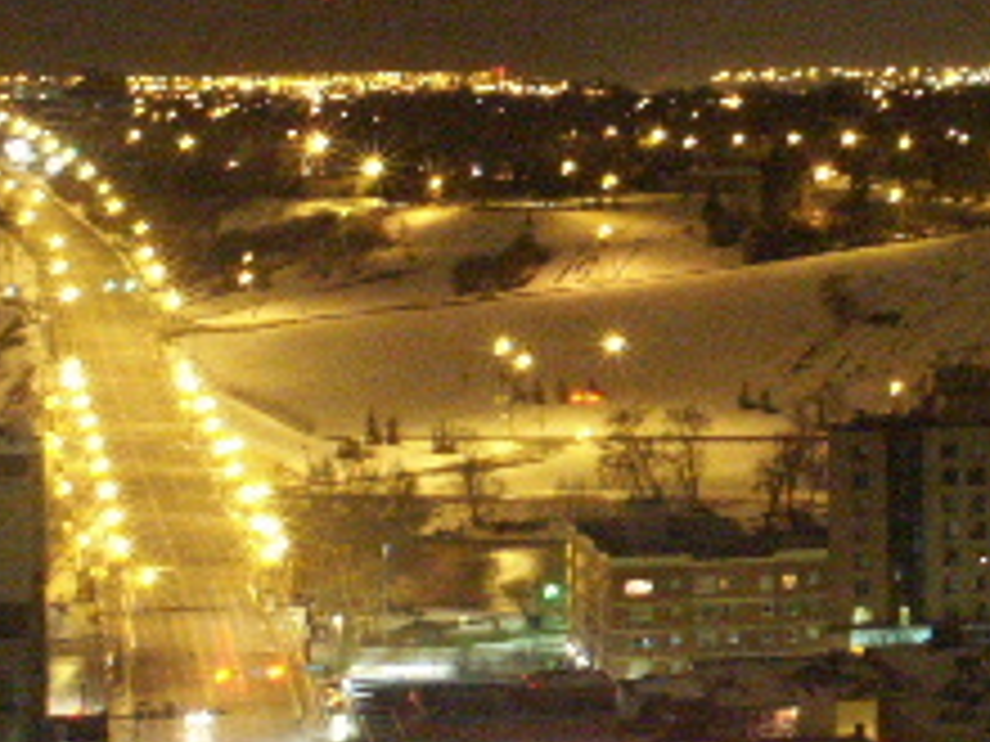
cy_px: 216
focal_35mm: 186
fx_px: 5320
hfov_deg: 10.4
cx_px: 1350
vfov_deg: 8.0
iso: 400
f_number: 8
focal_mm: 16.02
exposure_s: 4
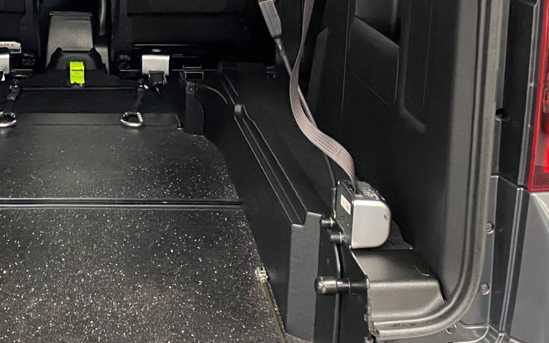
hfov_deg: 31.7
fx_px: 928
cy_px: 16
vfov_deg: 20.4
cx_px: 78
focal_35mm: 62
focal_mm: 4.25
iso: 400
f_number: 1.8
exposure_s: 1/50
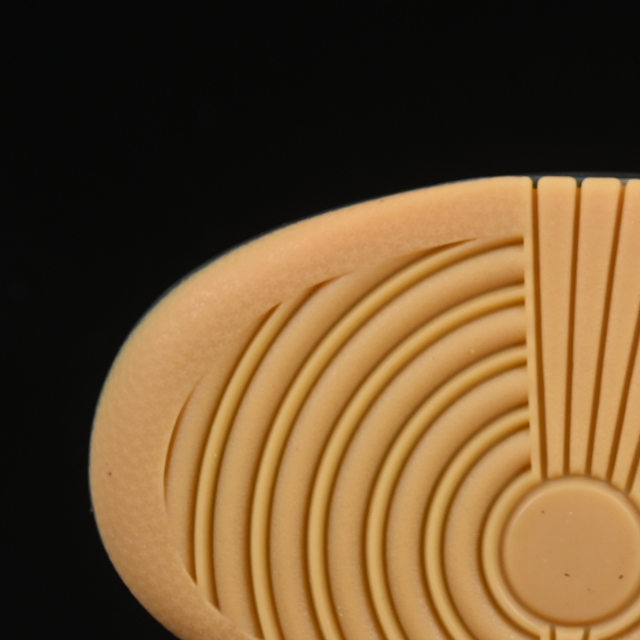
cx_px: 854
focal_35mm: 230
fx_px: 4811
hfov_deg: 7.5
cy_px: 259
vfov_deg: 7.6
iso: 160
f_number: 7.1
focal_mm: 50
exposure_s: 1/60
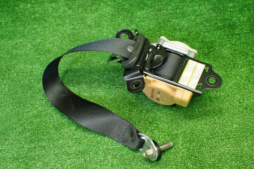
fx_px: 303
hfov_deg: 45.4
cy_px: 86
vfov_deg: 31.2
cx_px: 128
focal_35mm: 43
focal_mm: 7.31
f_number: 2.8
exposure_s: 1/100
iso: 800
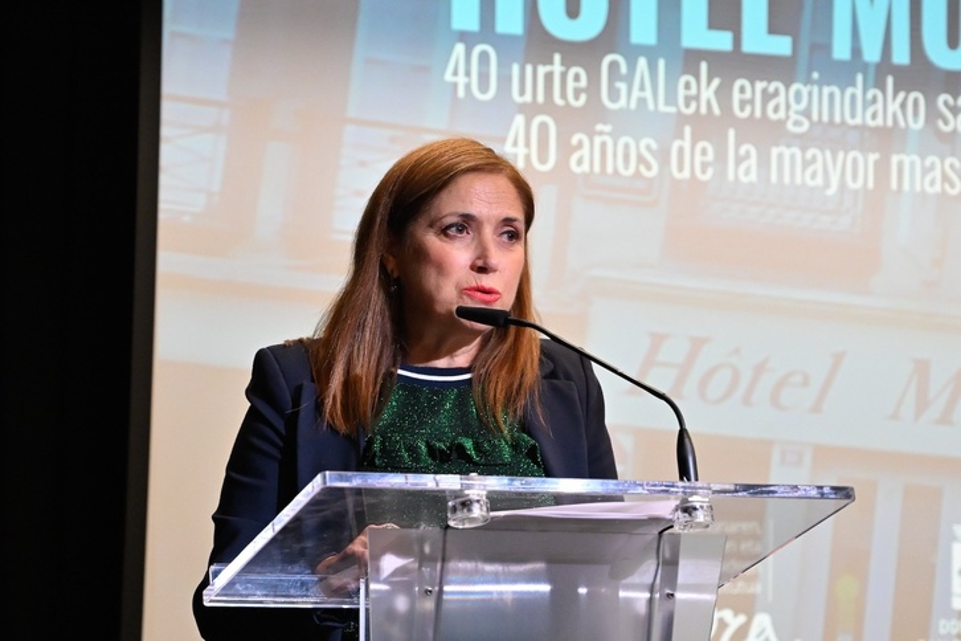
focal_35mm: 105
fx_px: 2803
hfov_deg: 19.5
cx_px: 480
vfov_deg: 13.0
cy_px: 320
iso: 4000
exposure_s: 1/250
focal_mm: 70
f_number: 5
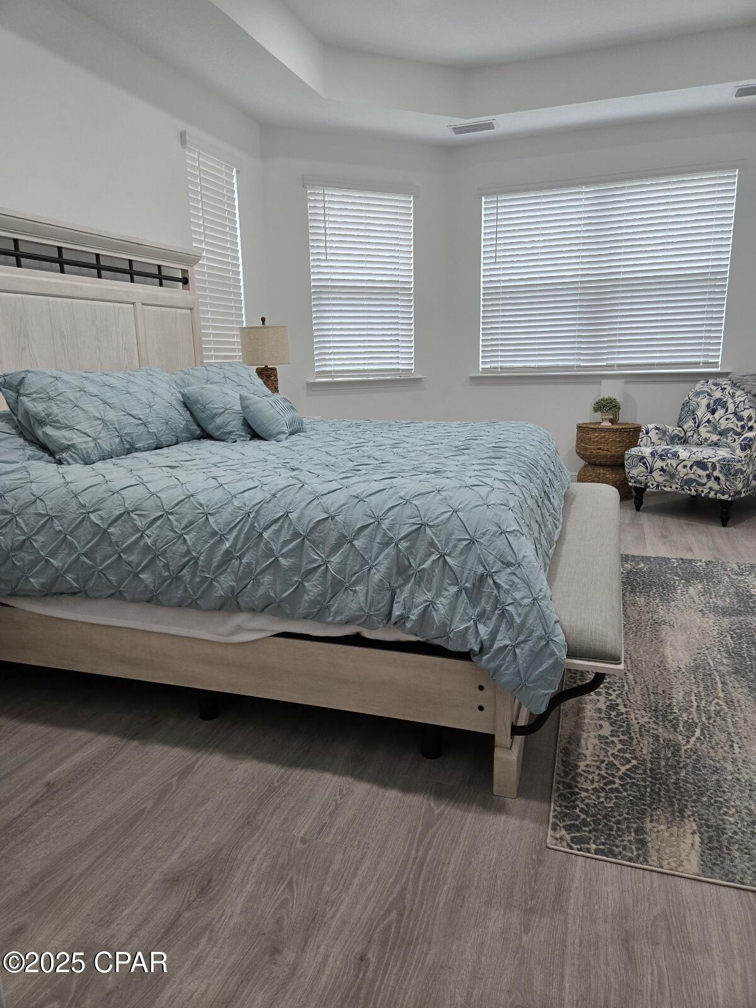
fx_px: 670
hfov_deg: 58.9
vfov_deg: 73.9
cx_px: 378
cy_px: 504
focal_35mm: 23
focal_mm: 5.4
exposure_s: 1/120
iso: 160
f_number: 1.8
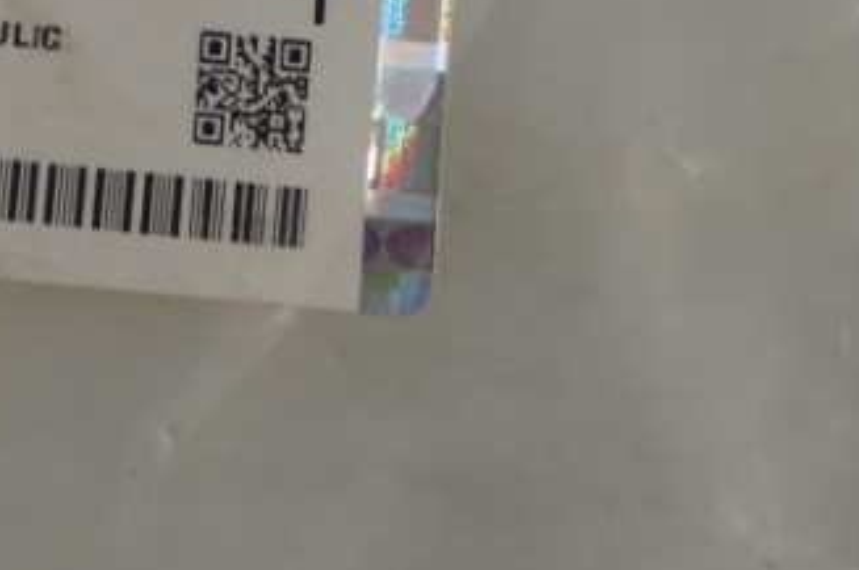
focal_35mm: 117
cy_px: -273
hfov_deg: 17.2
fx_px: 2788
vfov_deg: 11.2
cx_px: 63
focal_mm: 22
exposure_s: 1/80
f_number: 4.5
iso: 400
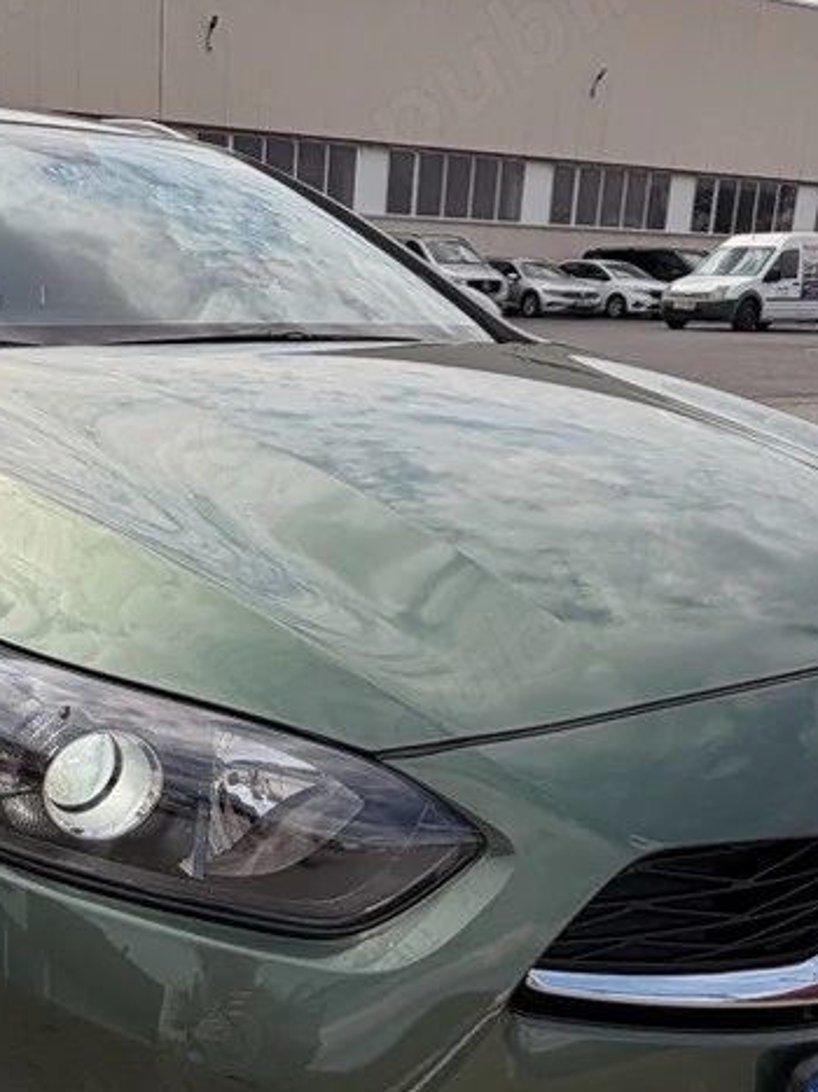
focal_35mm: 40
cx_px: 168
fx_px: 1261
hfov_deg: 34.9
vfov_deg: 46.4
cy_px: 676
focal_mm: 2.22
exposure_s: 1/1167
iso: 20
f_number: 2.2
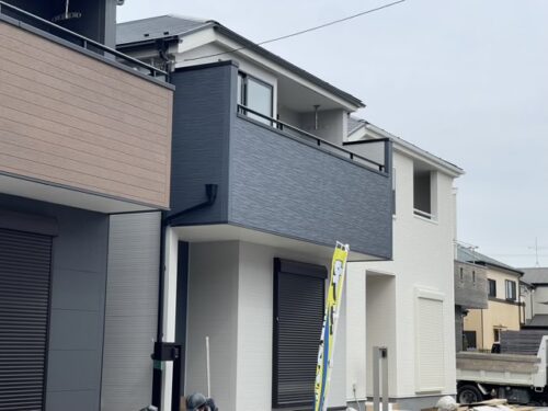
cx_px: 274
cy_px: 206
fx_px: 1013
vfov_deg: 22.9
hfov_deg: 30.3
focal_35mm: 64
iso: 20
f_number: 2.2
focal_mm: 7.5
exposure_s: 1/742
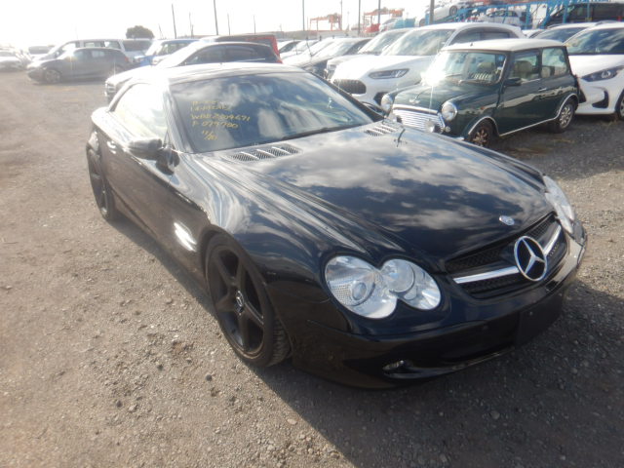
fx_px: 433
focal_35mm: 24
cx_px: 312
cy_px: 234
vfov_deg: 56.8
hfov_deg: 71.6
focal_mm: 4.3
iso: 125
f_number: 2.8
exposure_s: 1/250
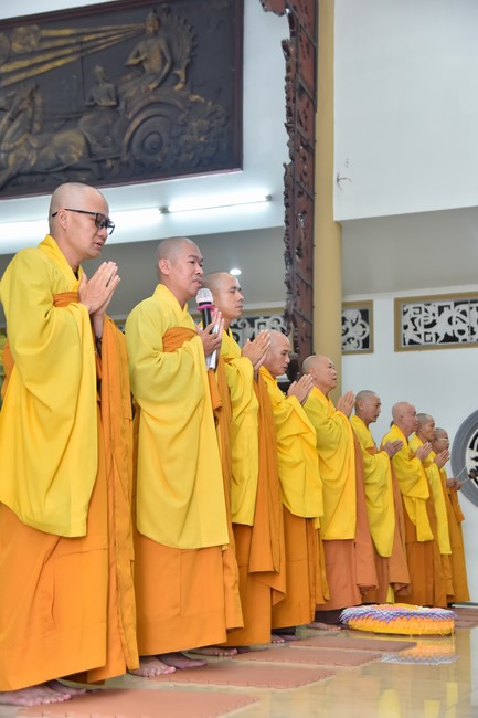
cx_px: 239
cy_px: 359
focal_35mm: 50
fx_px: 996
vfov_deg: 39.6
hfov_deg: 27.0
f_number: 5
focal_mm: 50
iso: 1250
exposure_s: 1/125
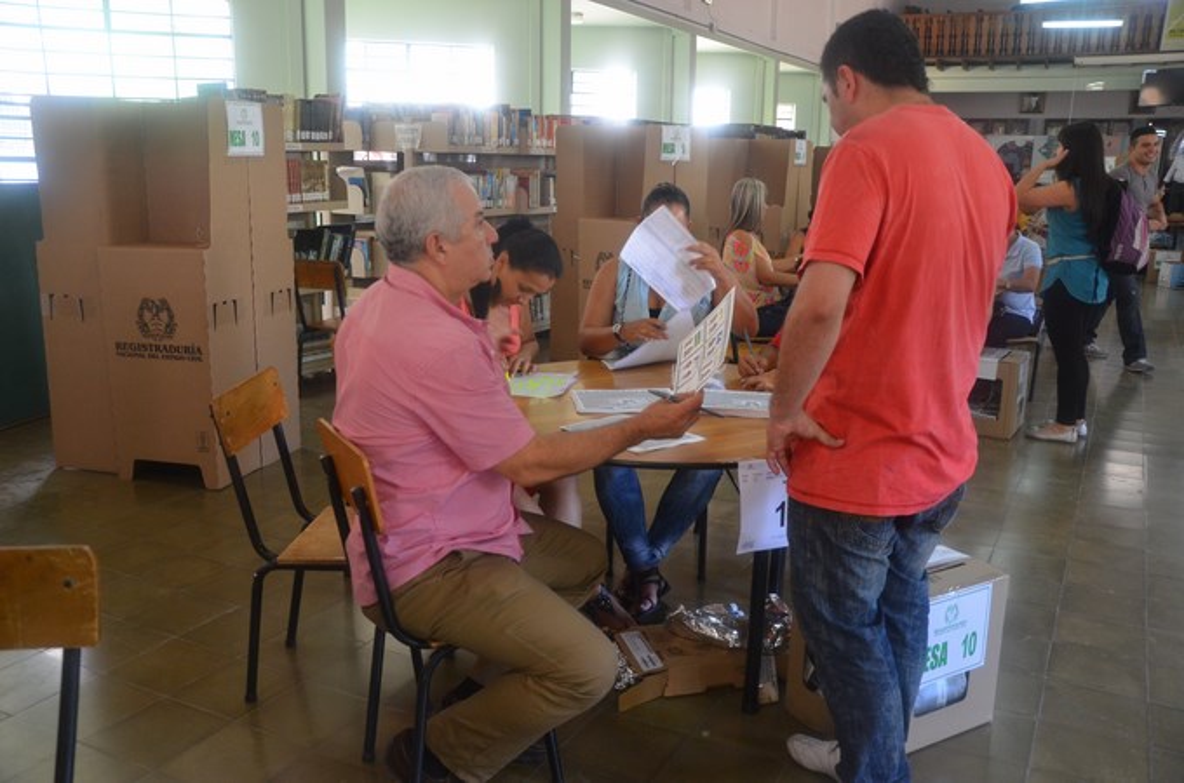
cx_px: 592
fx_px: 1034
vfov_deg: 41.5
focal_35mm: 32
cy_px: 392
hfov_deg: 59.6
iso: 800
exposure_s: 1/60
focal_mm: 21
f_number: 3.8
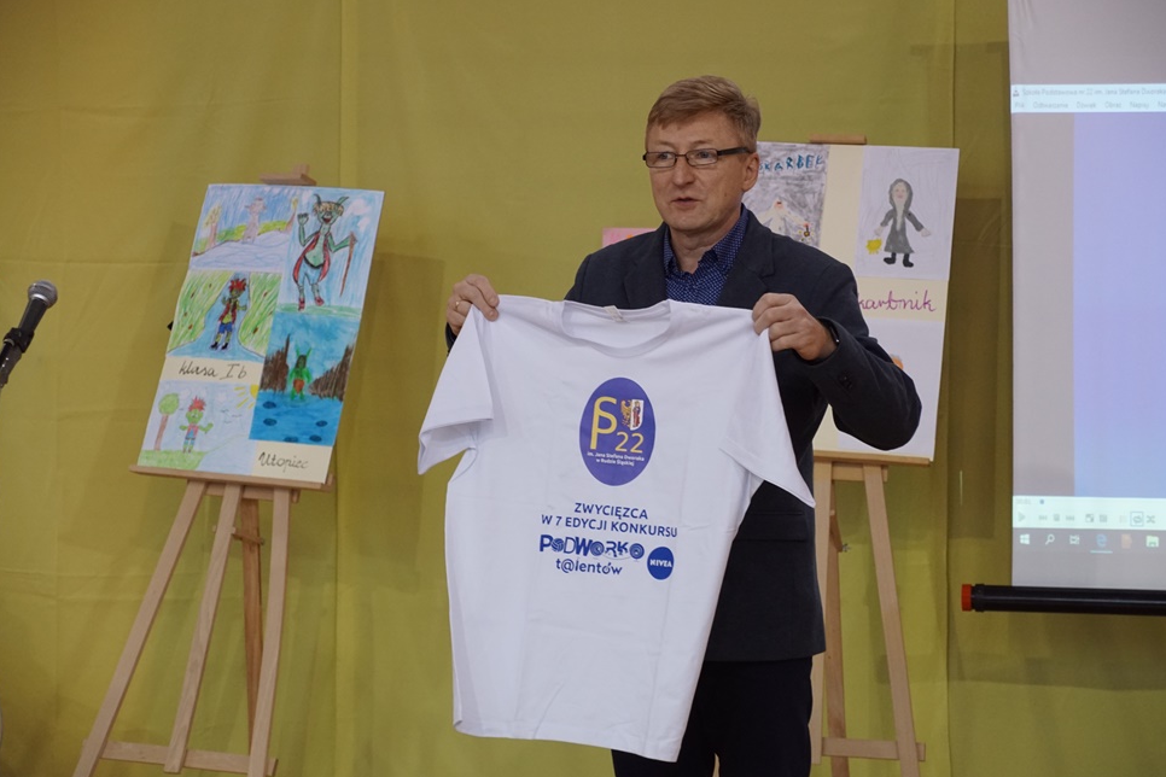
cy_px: 377
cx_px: 596
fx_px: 3774
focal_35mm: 117
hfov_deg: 17.6
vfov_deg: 11.8
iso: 1250
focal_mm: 75
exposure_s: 1/160
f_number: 5.6
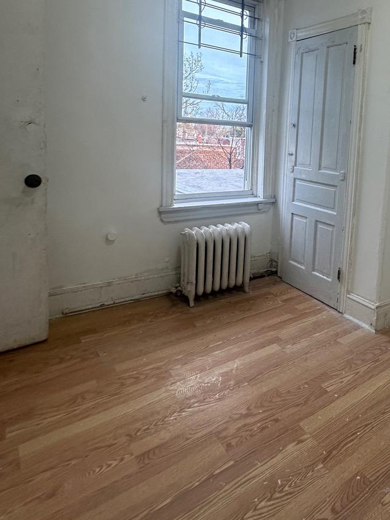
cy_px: 177
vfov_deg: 67.6
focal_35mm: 25
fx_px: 376
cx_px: 320
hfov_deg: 51.0
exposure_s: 1/120
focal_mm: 2.22
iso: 125
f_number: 2.2
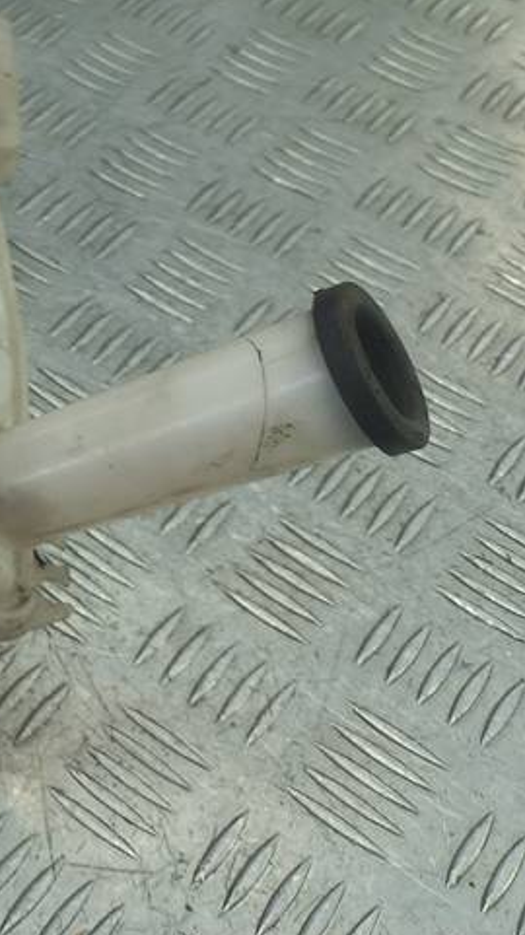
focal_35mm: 58
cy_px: 196
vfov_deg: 35.0
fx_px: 1438
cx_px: -342
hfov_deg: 17.7
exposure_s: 1/50
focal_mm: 4.6
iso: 40
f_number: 1.8
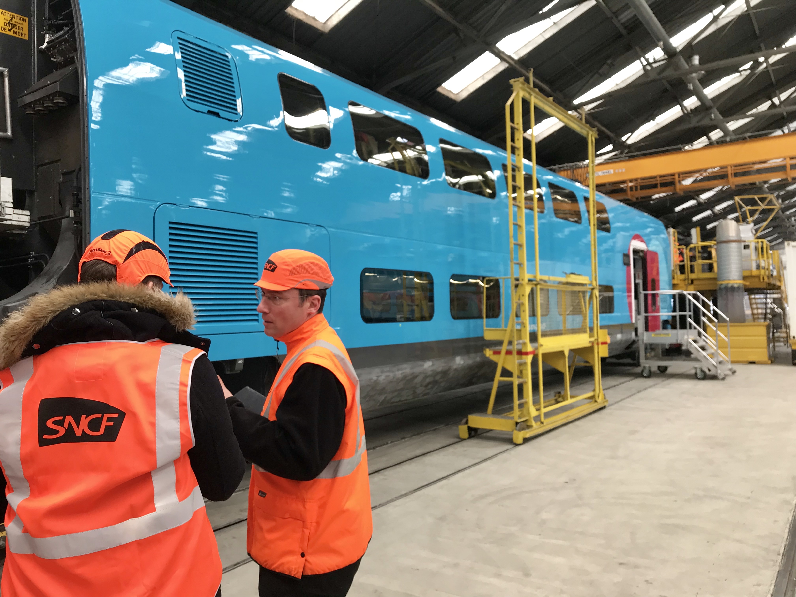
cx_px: 398
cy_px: 298
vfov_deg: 49.7
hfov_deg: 63.4
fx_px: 644
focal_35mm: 28
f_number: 1.8
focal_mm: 3.99
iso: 32
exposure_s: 1/50
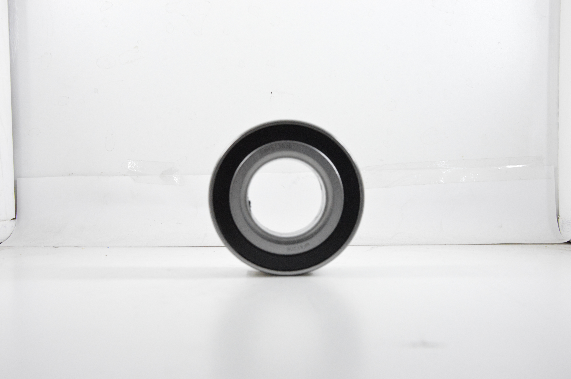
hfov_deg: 41.1
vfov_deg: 28.0
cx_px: 286
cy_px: 190
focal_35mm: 48
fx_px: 761
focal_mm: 32
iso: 3200
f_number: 7.1
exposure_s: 1/100
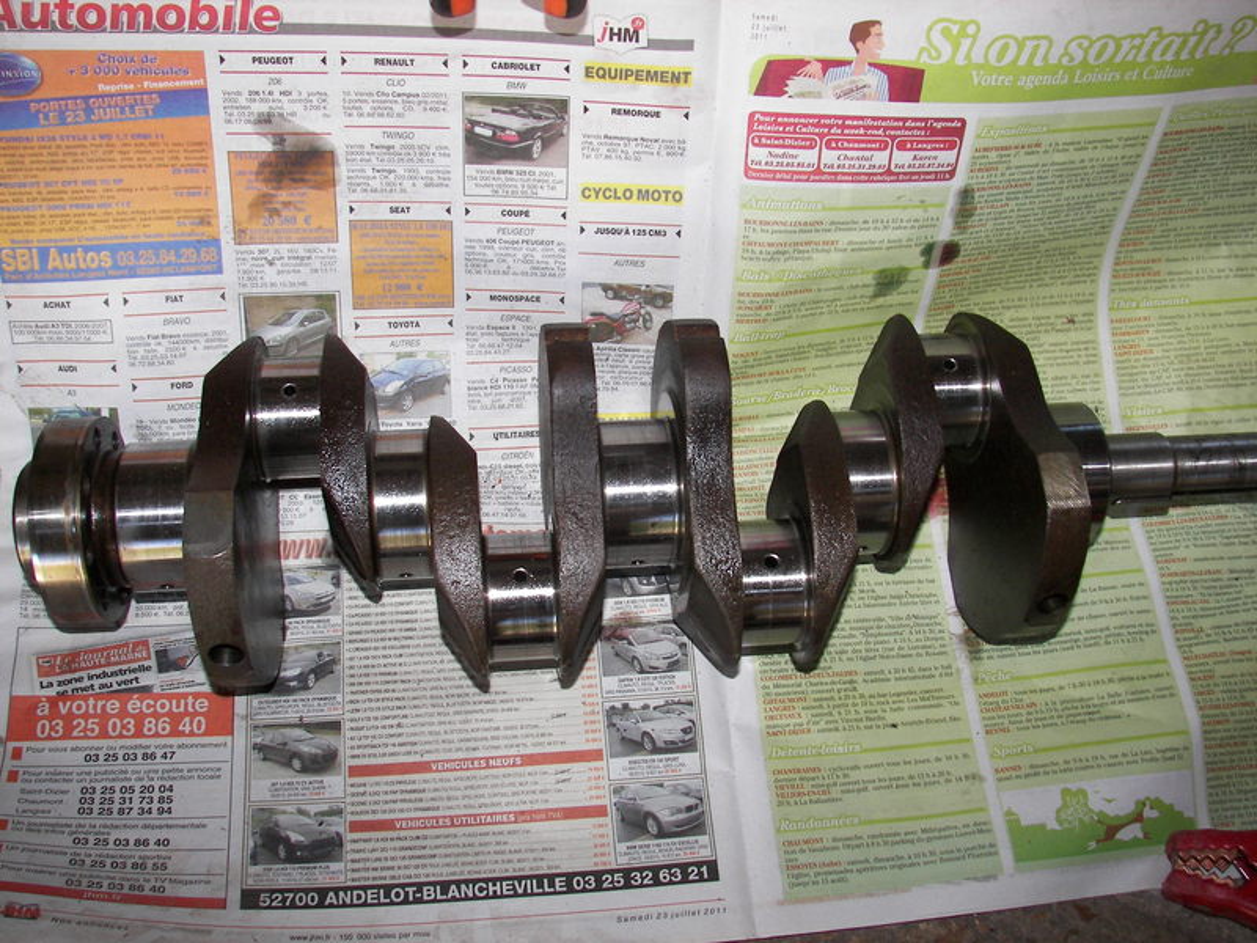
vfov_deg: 39.7
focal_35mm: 36
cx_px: 628
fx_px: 1307
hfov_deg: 51.4
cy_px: 472
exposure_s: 1/30
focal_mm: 6
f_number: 2.8
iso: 100
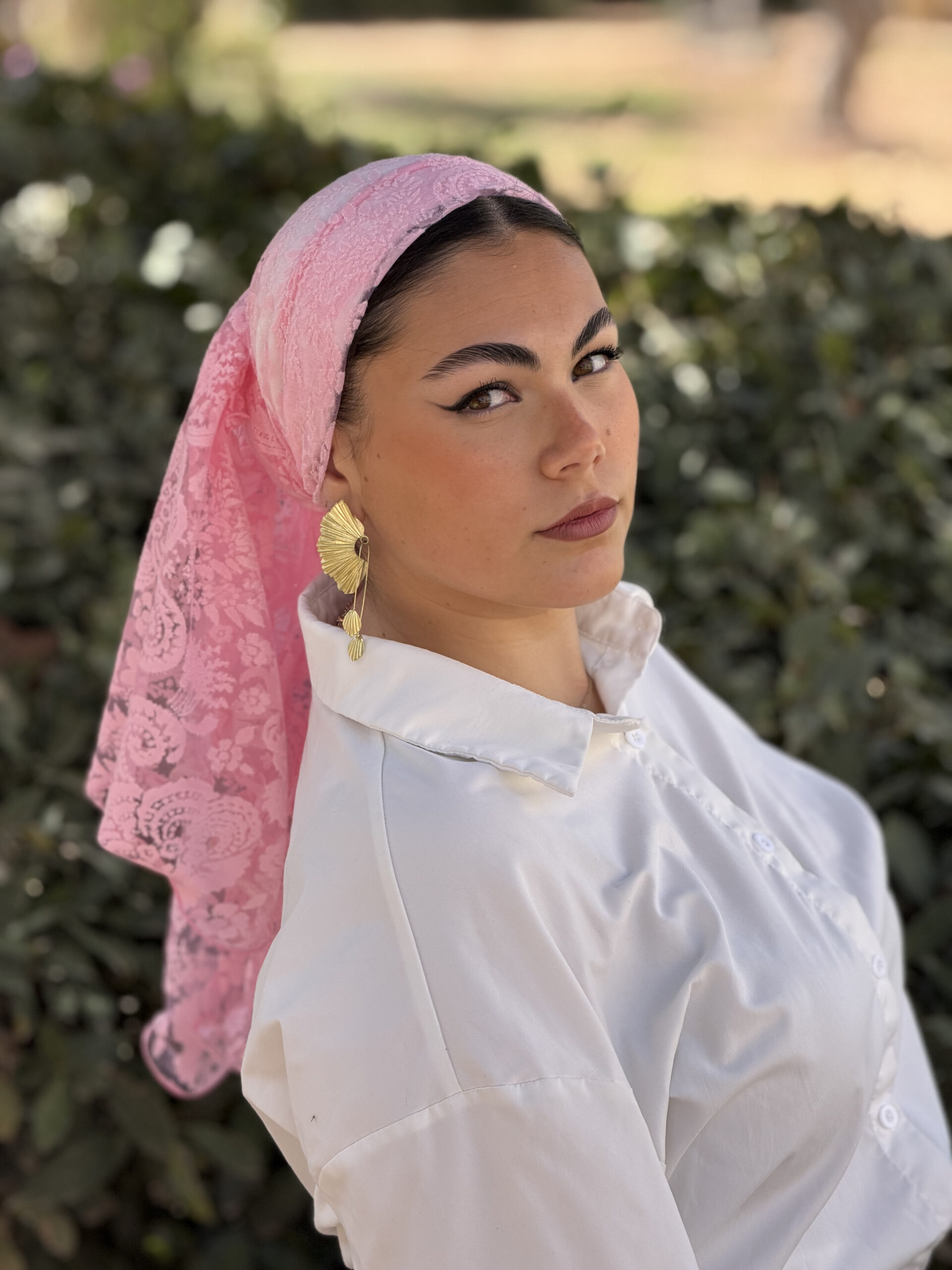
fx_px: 3667
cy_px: 635
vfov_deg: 19.6
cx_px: 476
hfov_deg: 14.8
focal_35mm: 100
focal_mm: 16.89
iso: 50
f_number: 2.8
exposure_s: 1/192
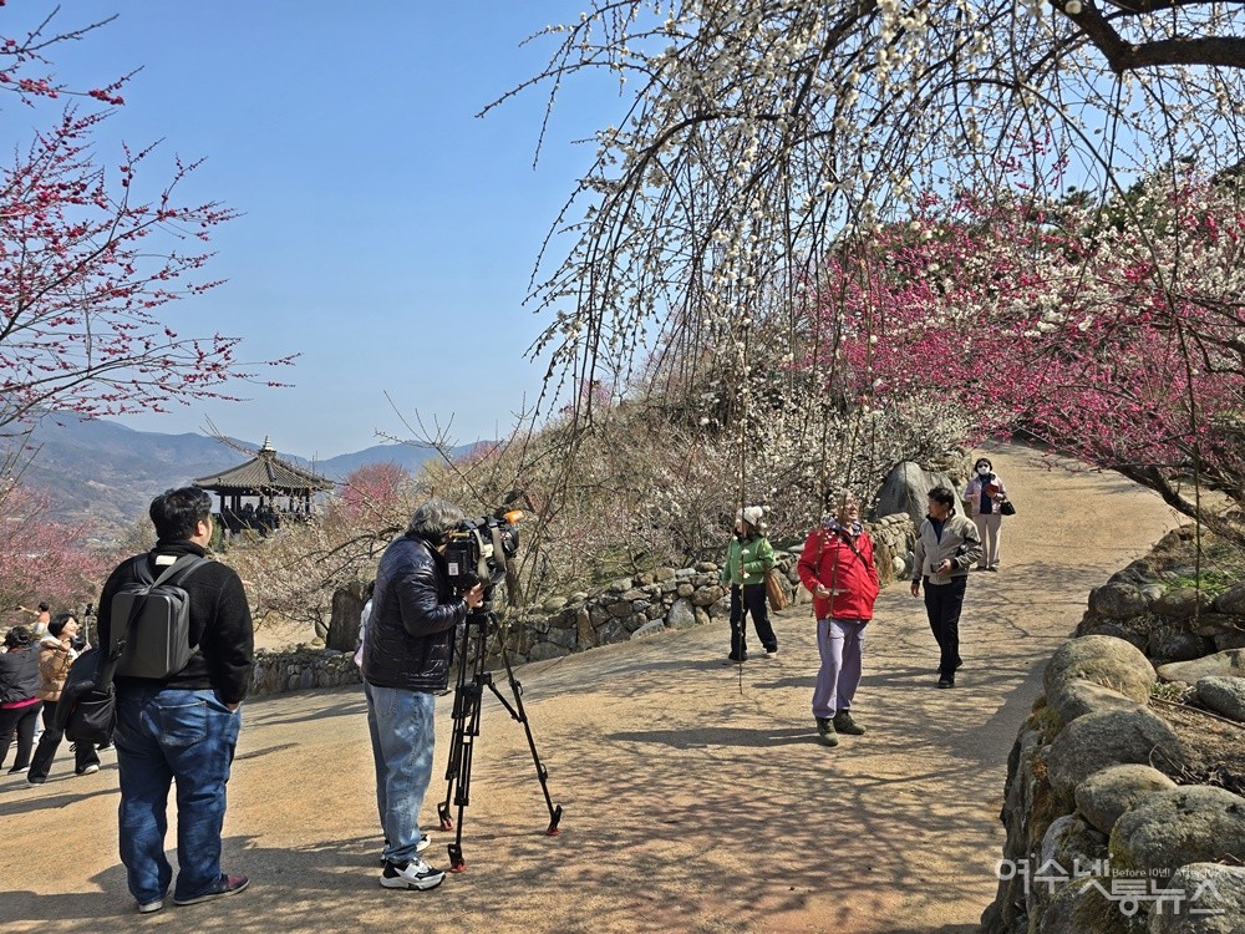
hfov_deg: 73.9
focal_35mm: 23
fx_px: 827
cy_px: 467
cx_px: 622
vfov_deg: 58.9
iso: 12
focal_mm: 6.3
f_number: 1.7
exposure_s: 1/628
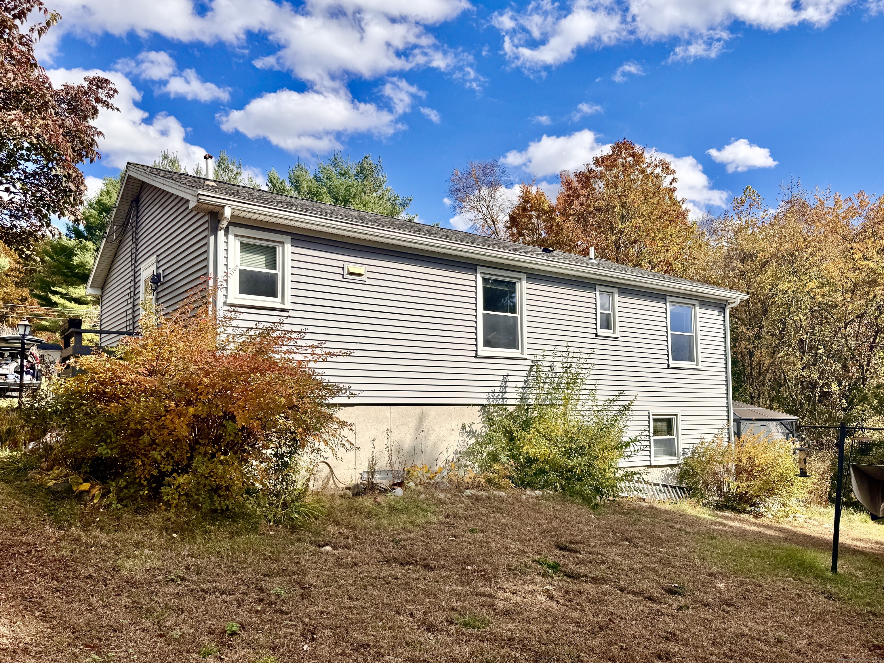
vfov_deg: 56.8
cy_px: 332
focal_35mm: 24
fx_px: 613
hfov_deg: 71.6
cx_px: 442
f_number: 1.78
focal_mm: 6.76
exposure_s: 1/5348
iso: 80
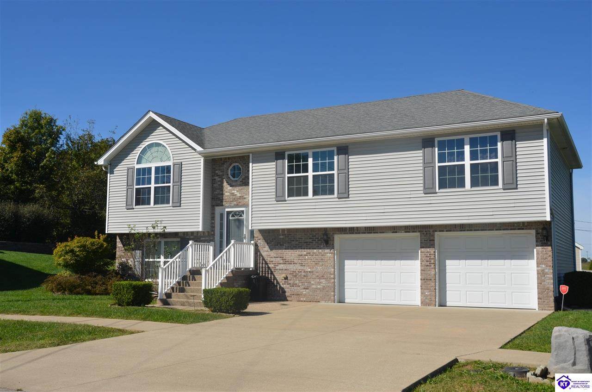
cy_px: 196
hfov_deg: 53.2
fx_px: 591
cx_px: 296
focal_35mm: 36
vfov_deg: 36.7
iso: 100
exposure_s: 1/250
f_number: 11
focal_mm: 24
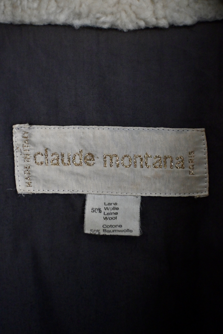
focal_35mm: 41
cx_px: 112
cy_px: 167
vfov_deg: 47.2
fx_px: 383
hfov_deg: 32.4
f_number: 4.5
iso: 2500
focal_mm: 27.5
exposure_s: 1/60
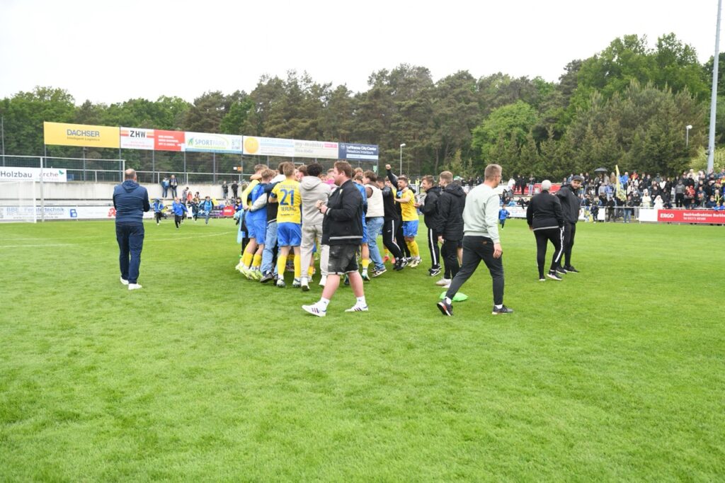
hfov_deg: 58.7
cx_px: 362
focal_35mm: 32
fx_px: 644
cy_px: 242
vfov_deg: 41.1
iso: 1250
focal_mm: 32
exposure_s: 1/1600
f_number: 3.5
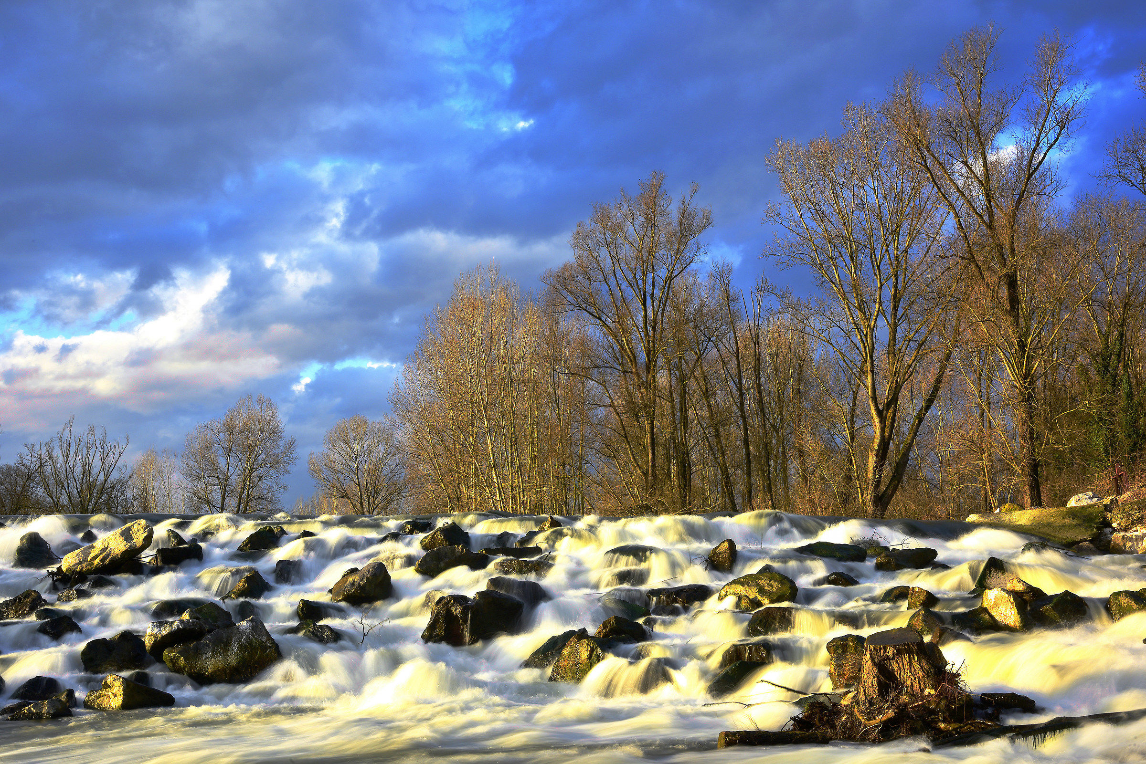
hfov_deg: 42.7
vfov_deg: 29.3
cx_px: 573
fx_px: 1465
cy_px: 382
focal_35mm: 46
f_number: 22
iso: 31
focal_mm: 46
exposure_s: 1/2.5
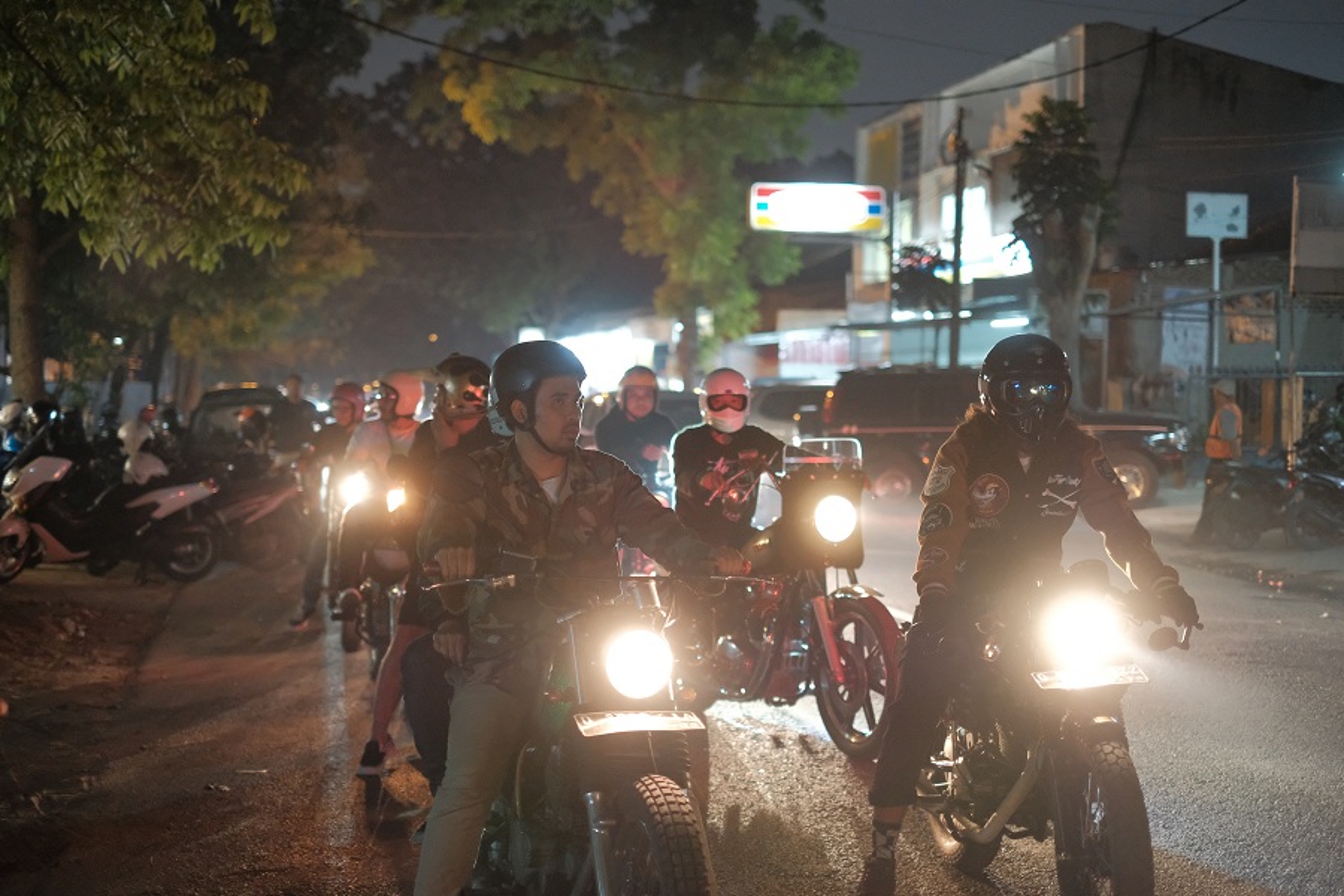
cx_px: 672
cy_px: 448
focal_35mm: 53
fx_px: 1979
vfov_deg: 25.5
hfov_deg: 37.5
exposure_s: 1/50
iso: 4000
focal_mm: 35
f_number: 1.4
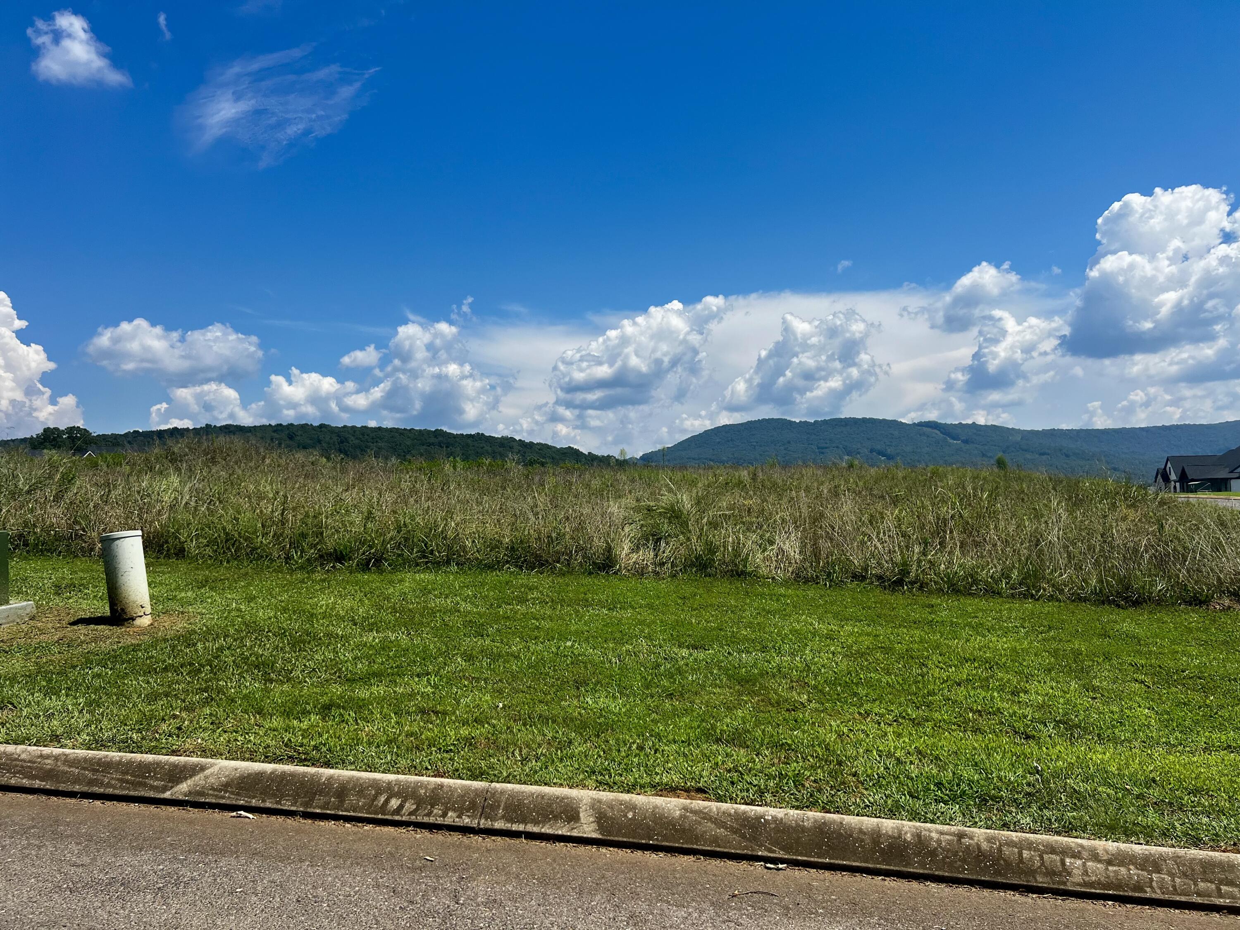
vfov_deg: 53.1
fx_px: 931
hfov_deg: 67.3
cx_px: 620
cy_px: 465
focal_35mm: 26
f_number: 1.5
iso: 50
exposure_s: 1/6211
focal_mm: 5.7
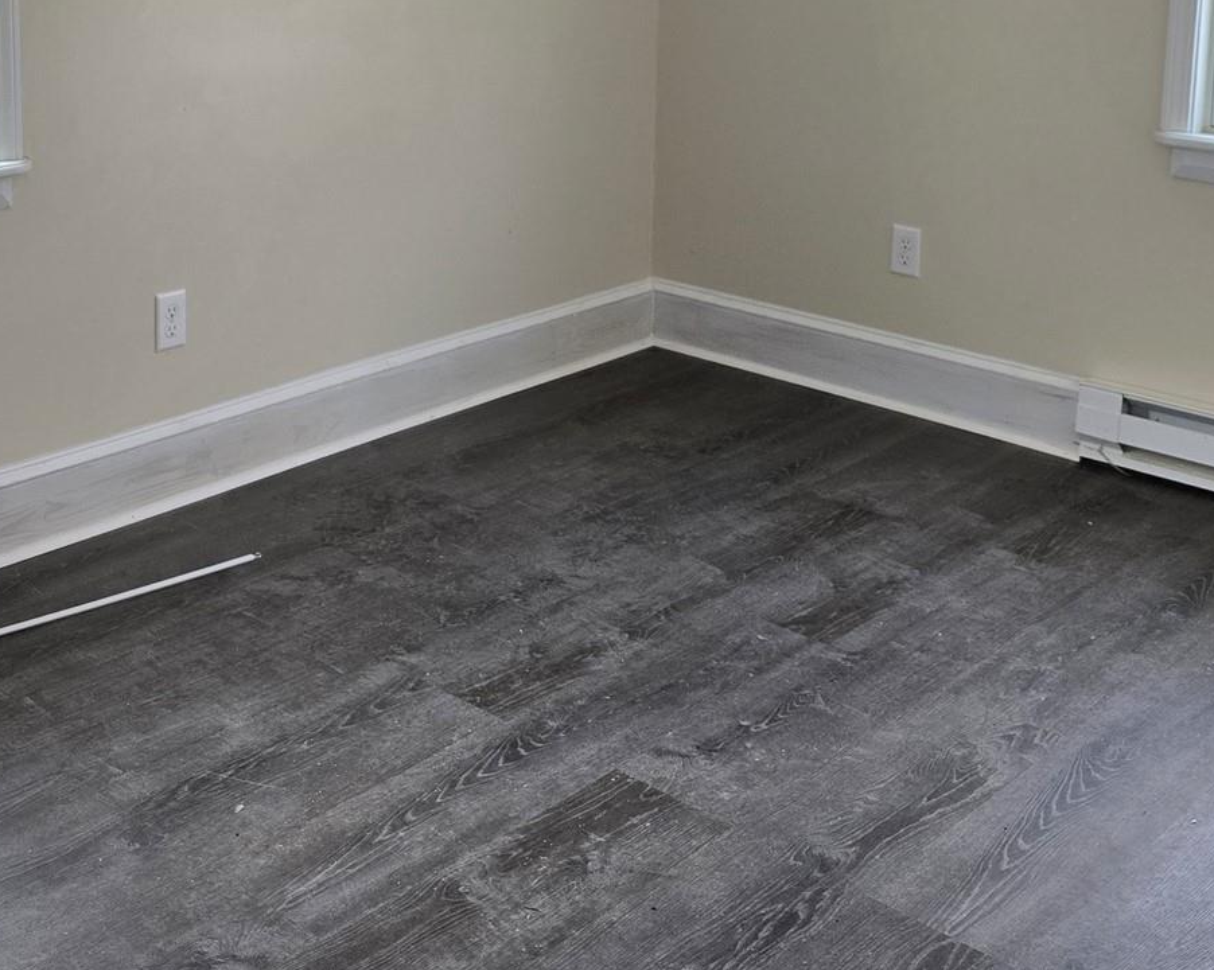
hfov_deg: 36.4
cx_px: 433
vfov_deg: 28.4
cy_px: 81
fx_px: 1832
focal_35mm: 51
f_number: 1.7
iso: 200
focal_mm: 6.3
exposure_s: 1/120
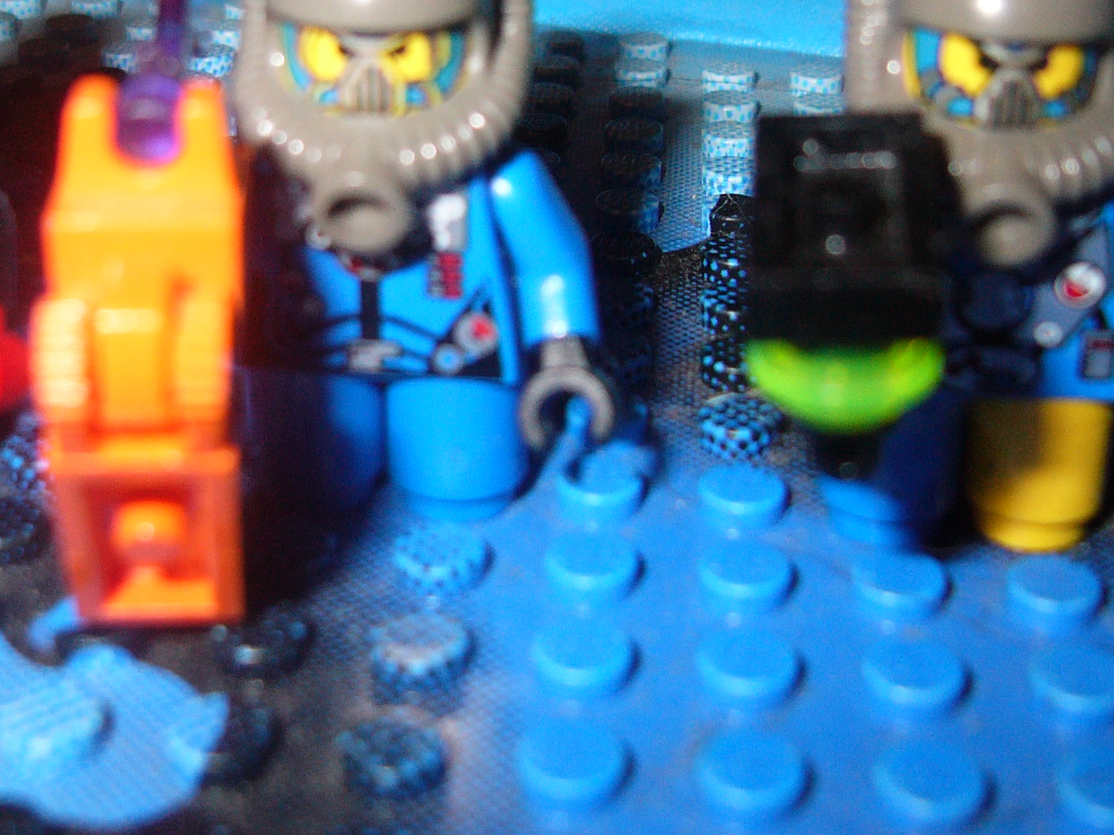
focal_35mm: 57
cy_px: 201
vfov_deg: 25.3
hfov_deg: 33.8
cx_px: 530
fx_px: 1834
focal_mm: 5.8
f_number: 2.8
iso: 100
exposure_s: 1/60
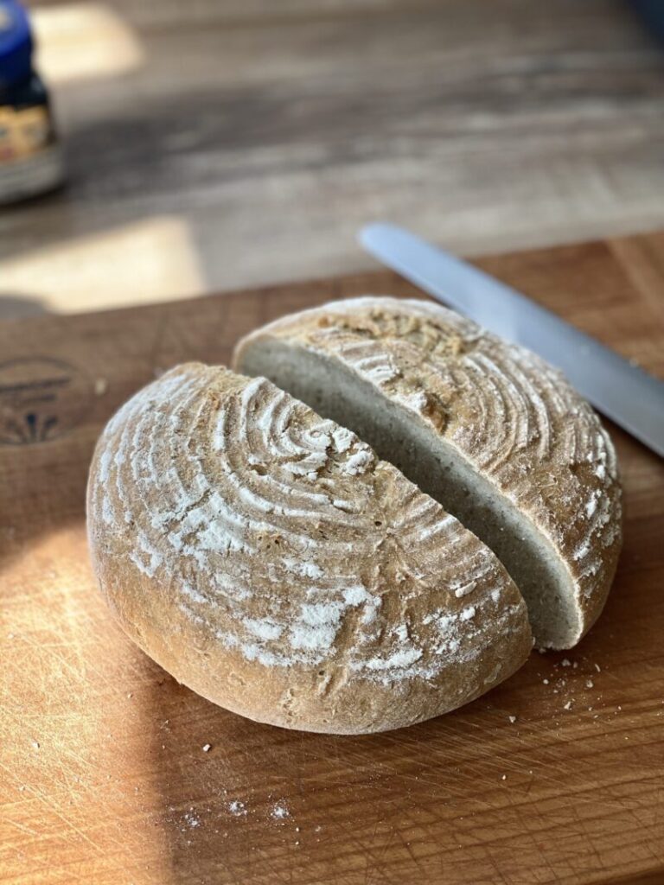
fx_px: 1330
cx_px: 332
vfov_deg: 36.8
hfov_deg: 28.0
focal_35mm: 52
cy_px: 442
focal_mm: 6
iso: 20
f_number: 2
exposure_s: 1/147
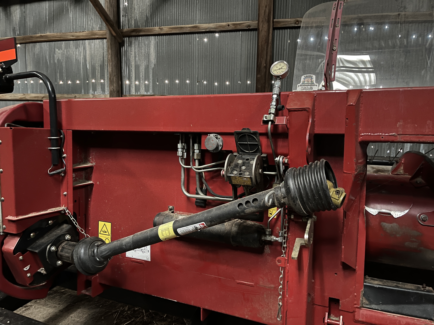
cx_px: 217
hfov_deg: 67.3
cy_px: 162
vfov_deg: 53.1
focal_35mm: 26
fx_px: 326
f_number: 1.6
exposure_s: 1/15
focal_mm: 5.1
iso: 640
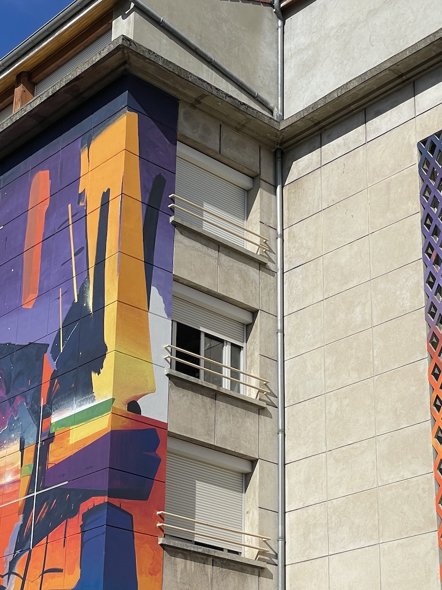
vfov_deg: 26.3
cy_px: 365
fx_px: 1260
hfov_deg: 19.9
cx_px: 229
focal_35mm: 74
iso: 25
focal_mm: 6
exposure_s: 1/2994
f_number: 2
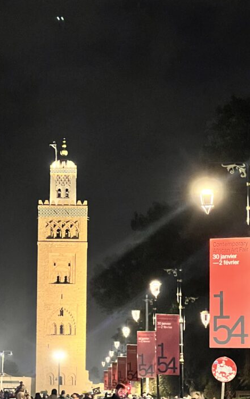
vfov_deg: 17.5
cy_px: 188
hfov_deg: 11.0
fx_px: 1297
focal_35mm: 119
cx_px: 59
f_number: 2.8
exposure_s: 1/18
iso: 1600
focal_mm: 9
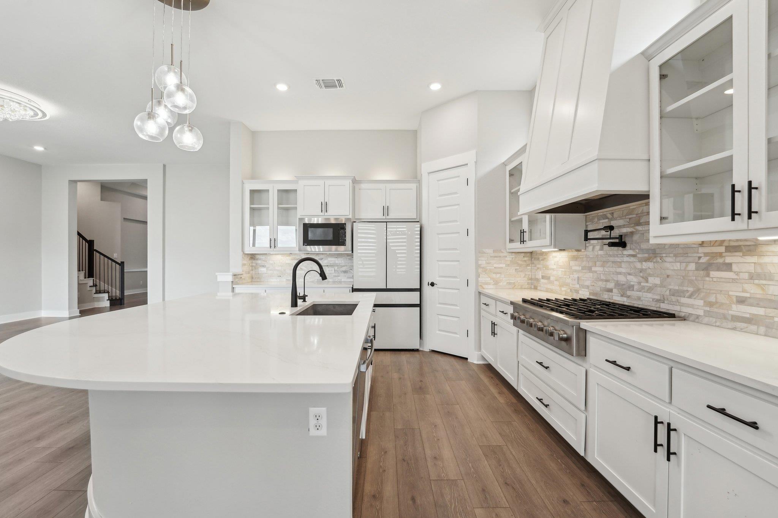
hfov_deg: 104.3
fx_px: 303
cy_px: 259
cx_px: 389
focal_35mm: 14
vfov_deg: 81.2
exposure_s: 1/100
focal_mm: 14
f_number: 8
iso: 800
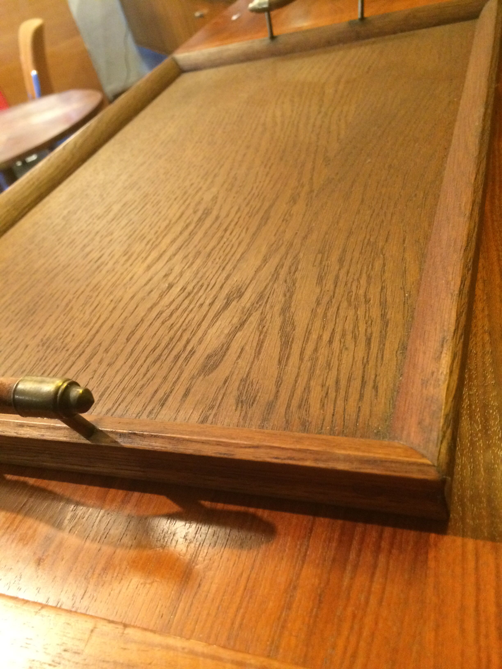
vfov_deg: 61.7
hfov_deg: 48.2
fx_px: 561
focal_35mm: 29
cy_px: 334
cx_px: 251
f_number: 2.2
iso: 320
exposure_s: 1/25
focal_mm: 4.15
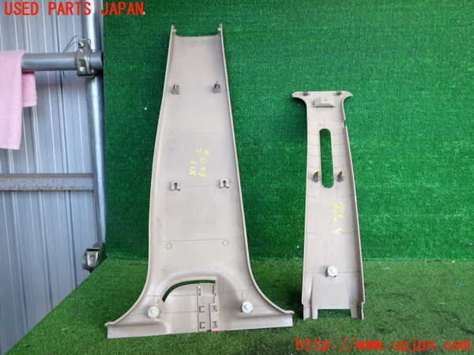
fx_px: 411
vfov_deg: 46.8
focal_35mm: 30
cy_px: 178
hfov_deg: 60.0
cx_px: 237
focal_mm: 5.4
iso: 200
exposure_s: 1/80
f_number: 2.3
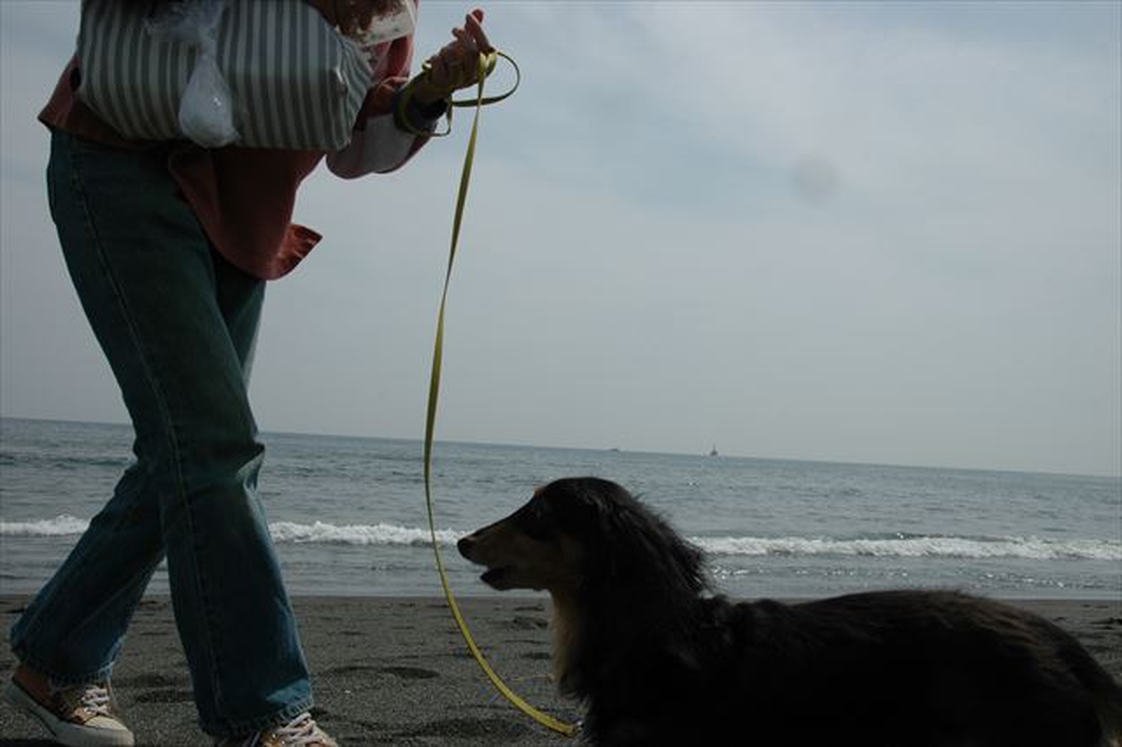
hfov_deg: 53.2
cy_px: 374
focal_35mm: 36
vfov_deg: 36.8
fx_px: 1121
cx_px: 561
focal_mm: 24
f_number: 13
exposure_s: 1/640
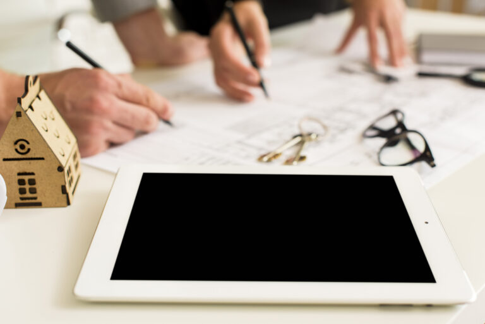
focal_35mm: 50
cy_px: 162
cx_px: 242
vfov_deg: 27.0
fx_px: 674
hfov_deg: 39.6
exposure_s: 1/160
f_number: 4
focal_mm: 50
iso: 320
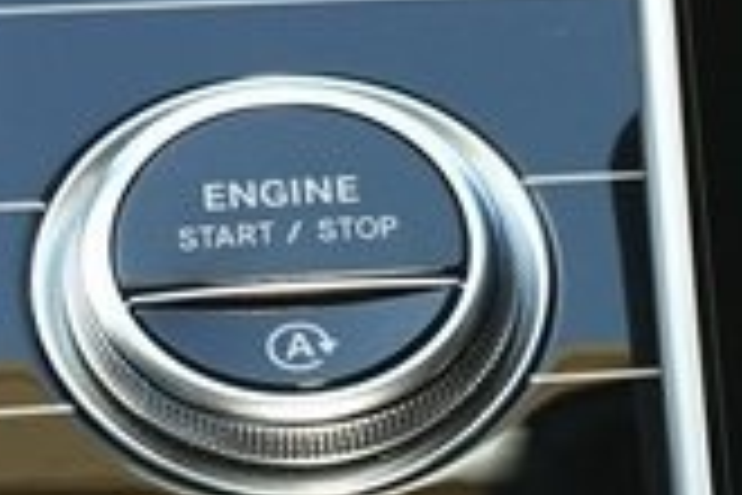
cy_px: 889
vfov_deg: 6.0
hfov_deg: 8.5
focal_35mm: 224
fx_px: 4617
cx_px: 1727
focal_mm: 36
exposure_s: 1/60
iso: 1000
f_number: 8
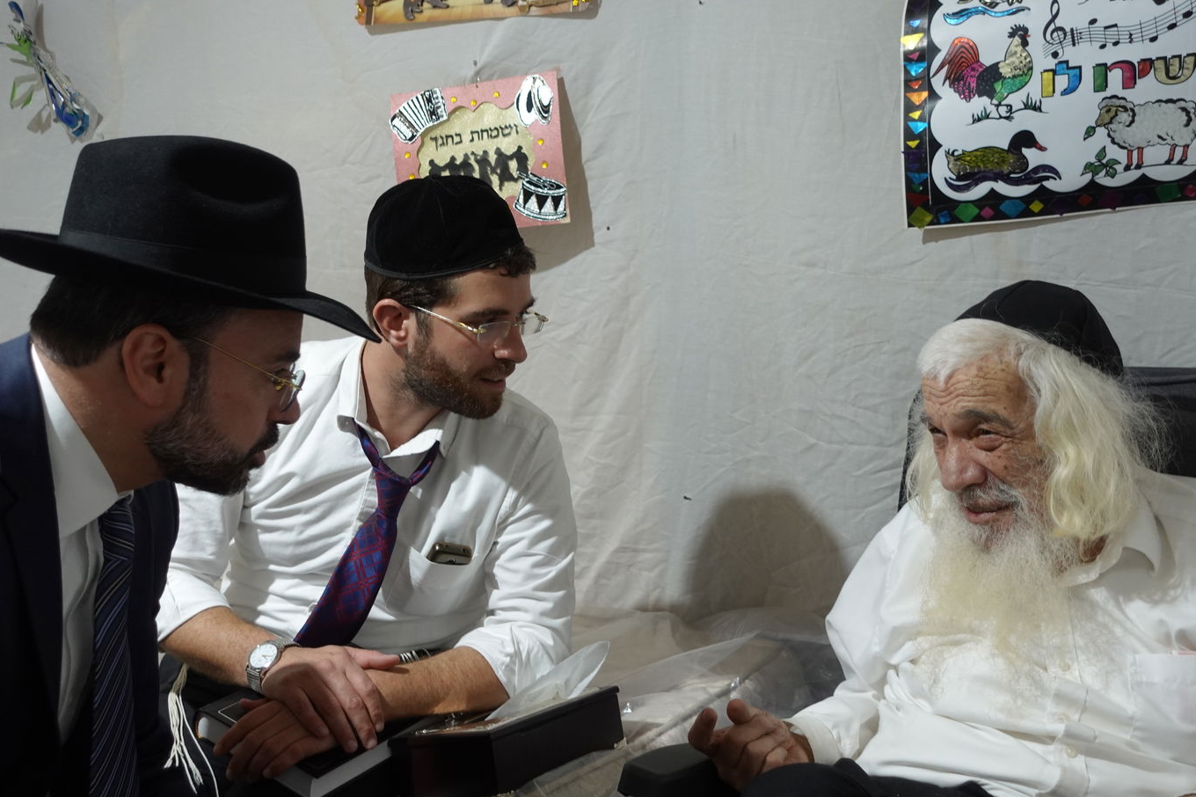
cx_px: 593
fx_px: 1162
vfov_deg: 37.8
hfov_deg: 54.4
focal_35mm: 35
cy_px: 408
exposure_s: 1/40
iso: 500
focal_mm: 13.24
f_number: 2.8
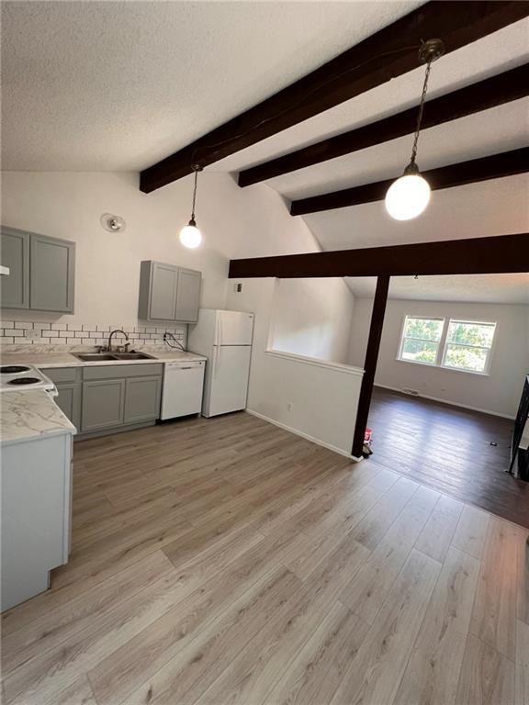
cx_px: 264
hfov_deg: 89.9
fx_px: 265
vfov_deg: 106.2
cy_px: 352
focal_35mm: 13
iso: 250
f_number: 1.8
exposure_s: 1/120
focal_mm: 1.57
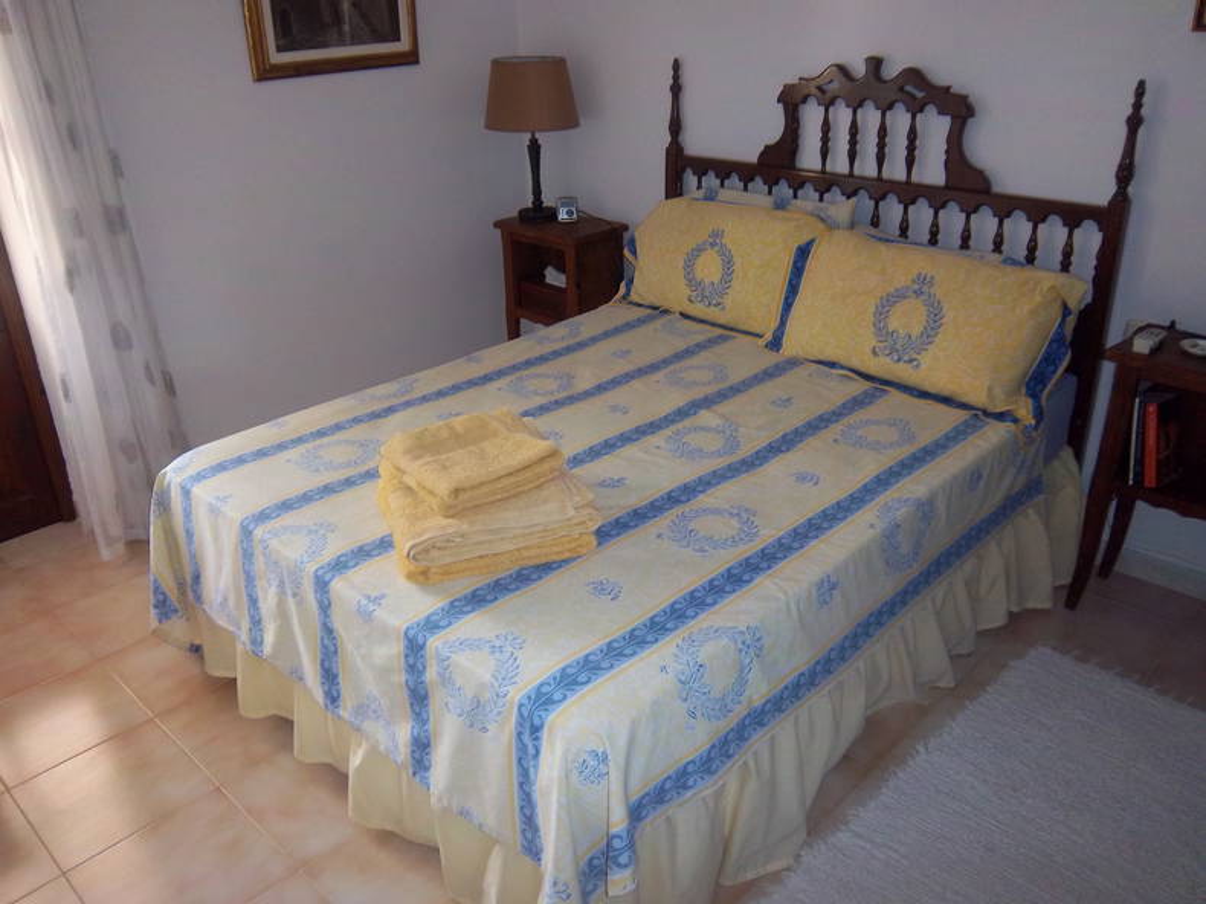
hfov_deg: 63.5
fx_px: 975
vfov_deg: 49.7
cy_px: 452
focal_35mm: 28
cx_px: 603
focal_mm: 5.05
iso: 160
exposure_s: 1/30
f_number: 3.5
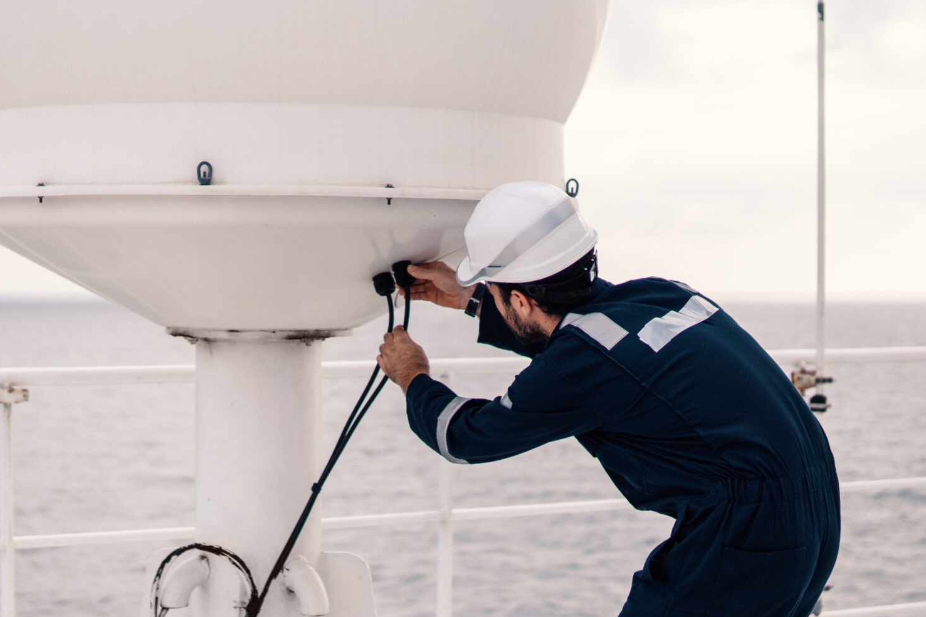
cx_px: 353
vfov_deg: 17.5
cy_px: 243
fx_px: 2006
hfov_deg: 25.9
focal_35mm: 78
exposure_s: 1/4000
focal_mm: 30
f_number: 1.6
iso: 100
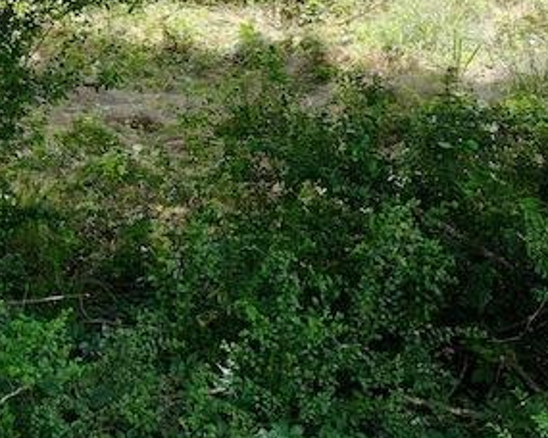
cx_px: -354
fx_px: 1865
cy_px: -85
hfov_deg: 15.1
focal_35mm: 115
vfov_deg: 13.1
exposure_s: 1/500
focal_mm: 12.29
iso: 130
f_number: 2.8
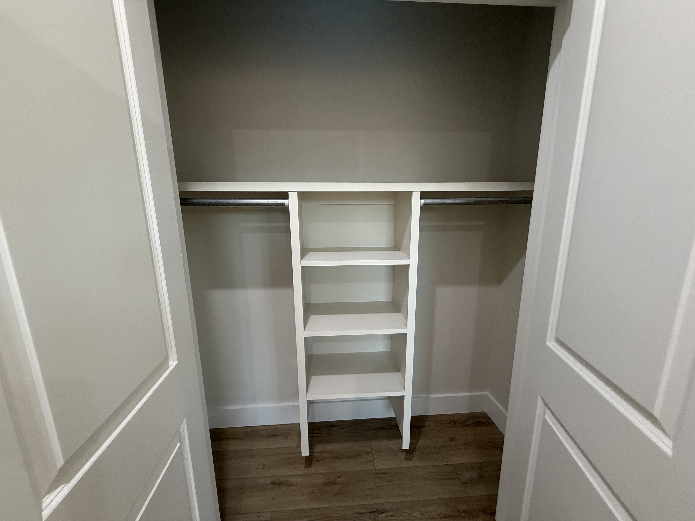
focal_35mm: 14
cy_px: 260
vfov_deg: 85.7
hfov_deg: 102.1
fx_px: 281
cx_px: 348
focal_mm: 2.22
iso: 250
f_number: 2.2
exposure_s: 1/60
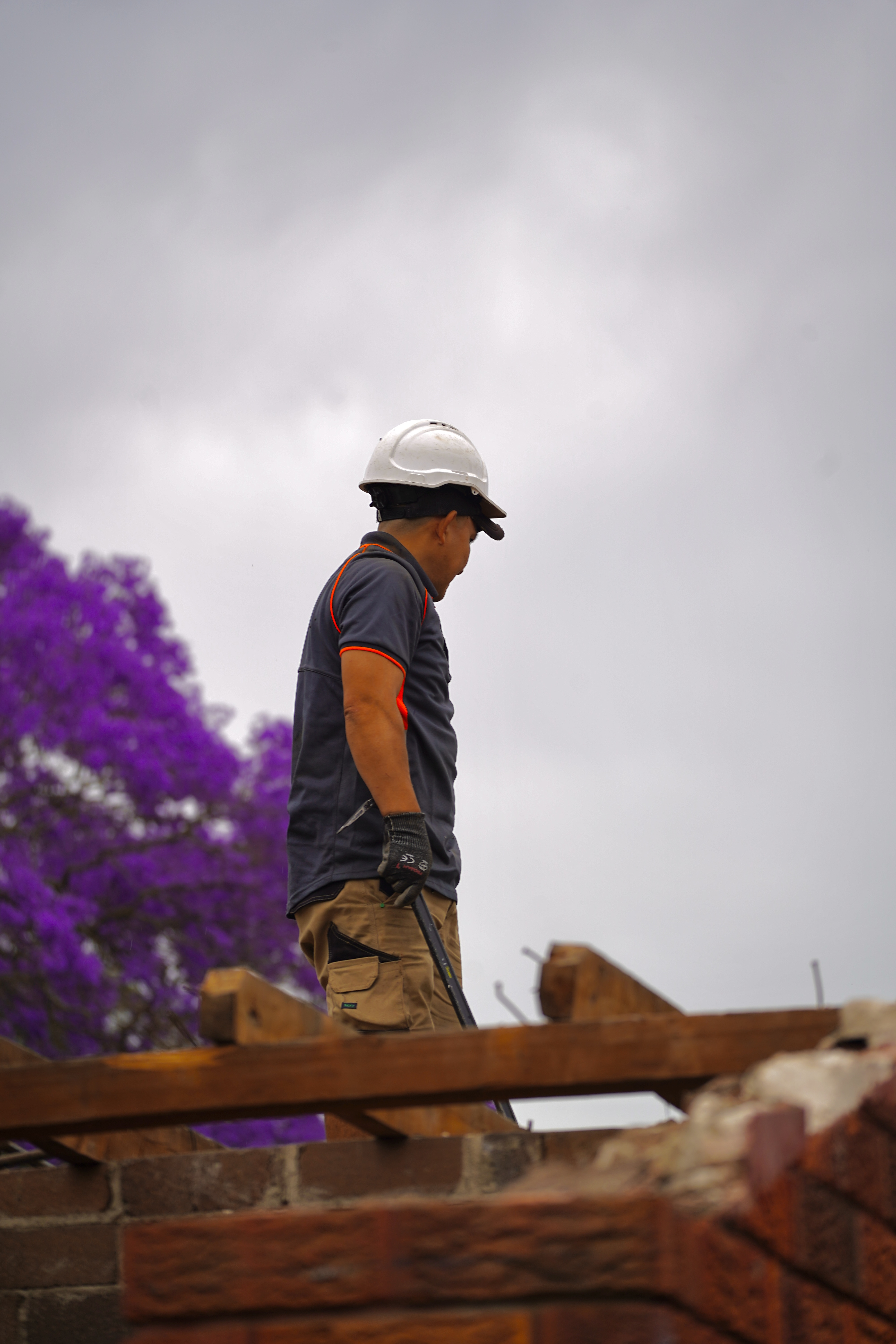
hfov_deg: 8.0
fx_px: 6421
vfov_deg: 11.9
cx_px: 448
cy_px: 672
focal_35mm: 172
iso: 100
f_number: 5.6
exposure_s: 1/250
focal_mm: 172
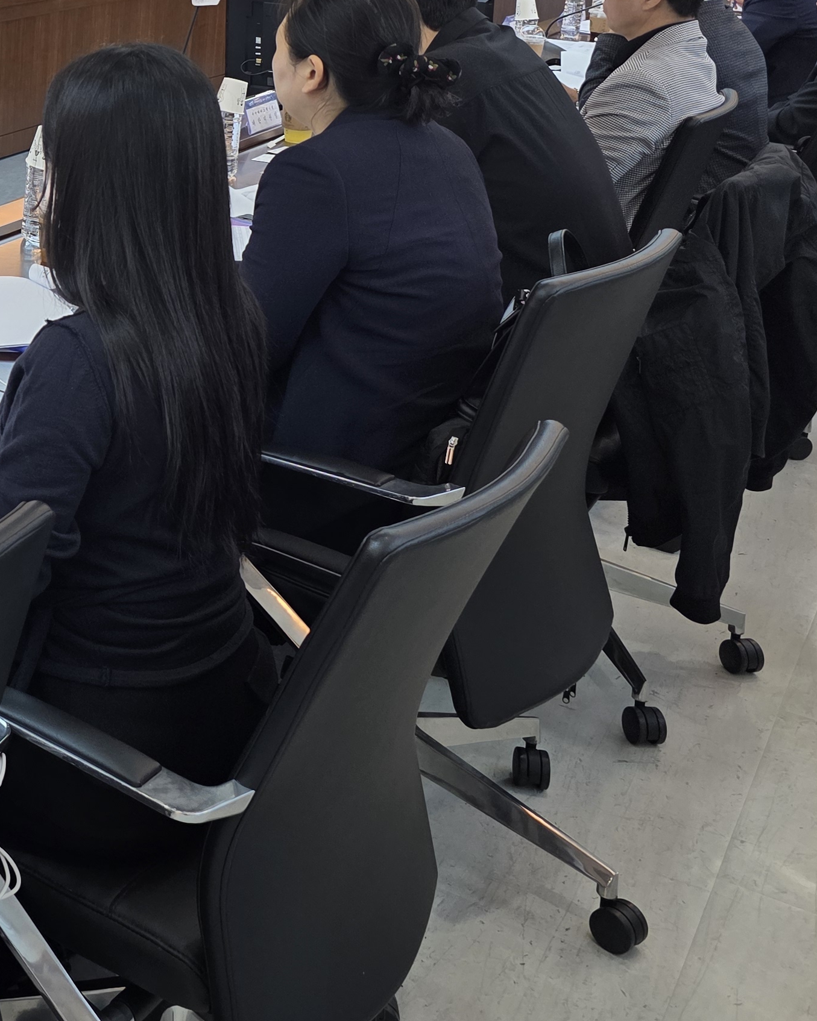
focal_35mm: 53
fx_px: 1602
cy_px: 202
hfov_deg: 25.4
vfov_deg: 34.3
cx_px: -190
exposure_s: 1/120
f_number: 1.7
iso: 125
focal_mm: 6.3
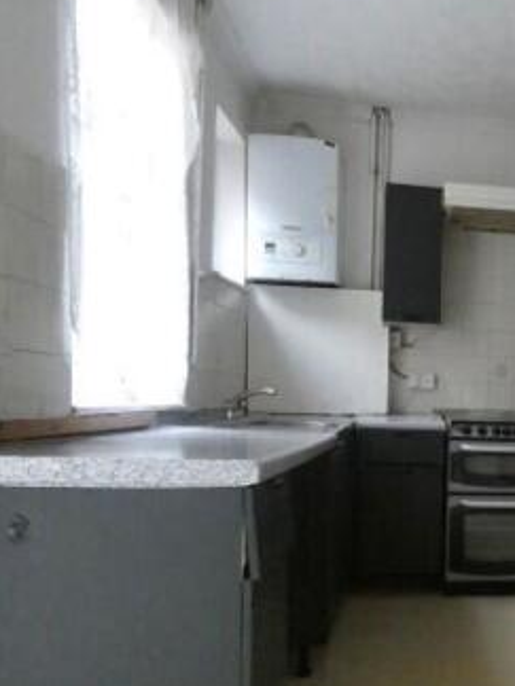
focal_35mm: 36
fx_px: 714
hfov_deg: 33.9
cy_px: 429
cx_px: 580
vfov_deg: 50.8
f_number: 2.8
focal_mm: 3.6
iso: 1600
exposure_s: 1/60
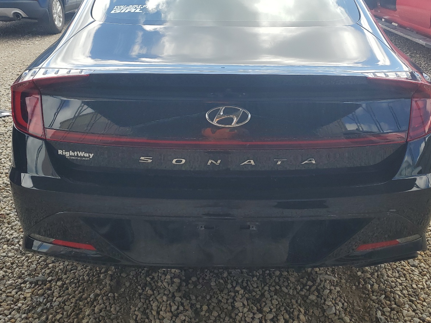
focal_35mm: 35
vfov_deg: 40.5
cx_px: 228
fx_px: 436
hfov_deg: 52.6
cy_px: 134
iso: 50
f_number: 1.5
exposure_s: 1/909
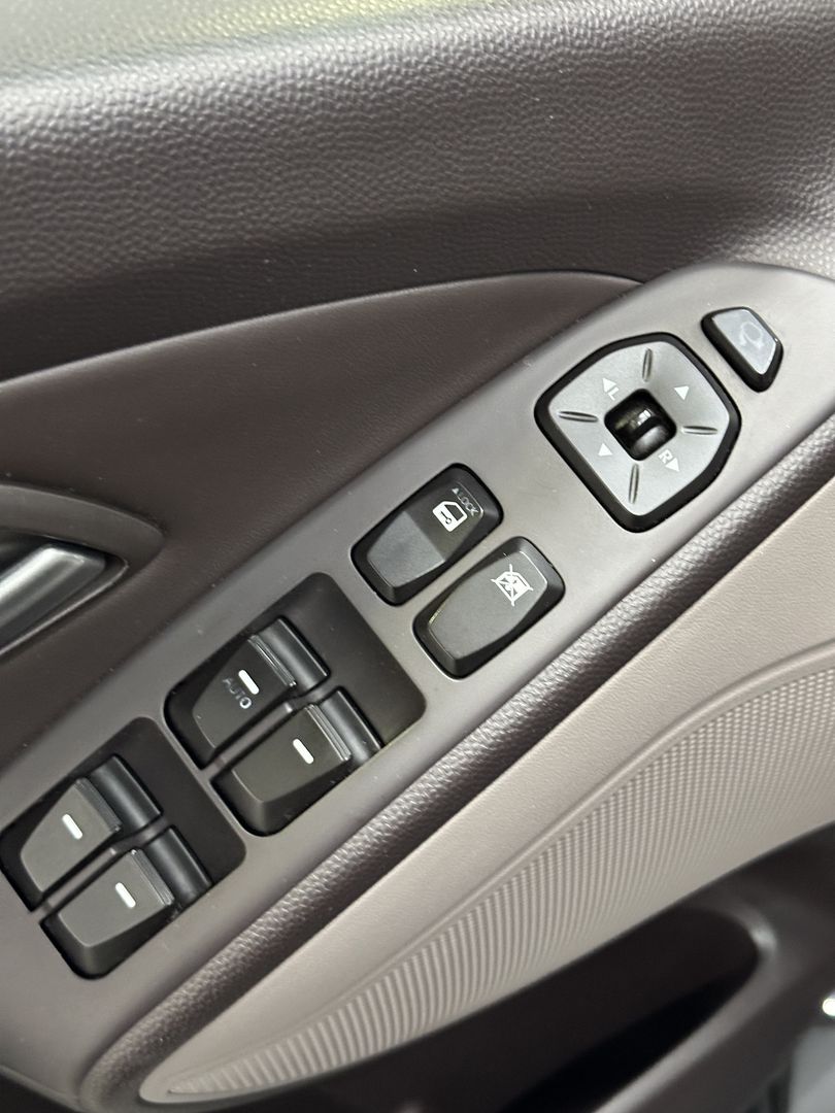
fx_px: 1544
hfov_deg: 30.3
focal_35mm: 48
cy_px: 556
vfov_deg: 39.7
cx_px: 418
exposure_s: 1/25
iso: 400
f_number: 1.78
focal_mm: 6.86
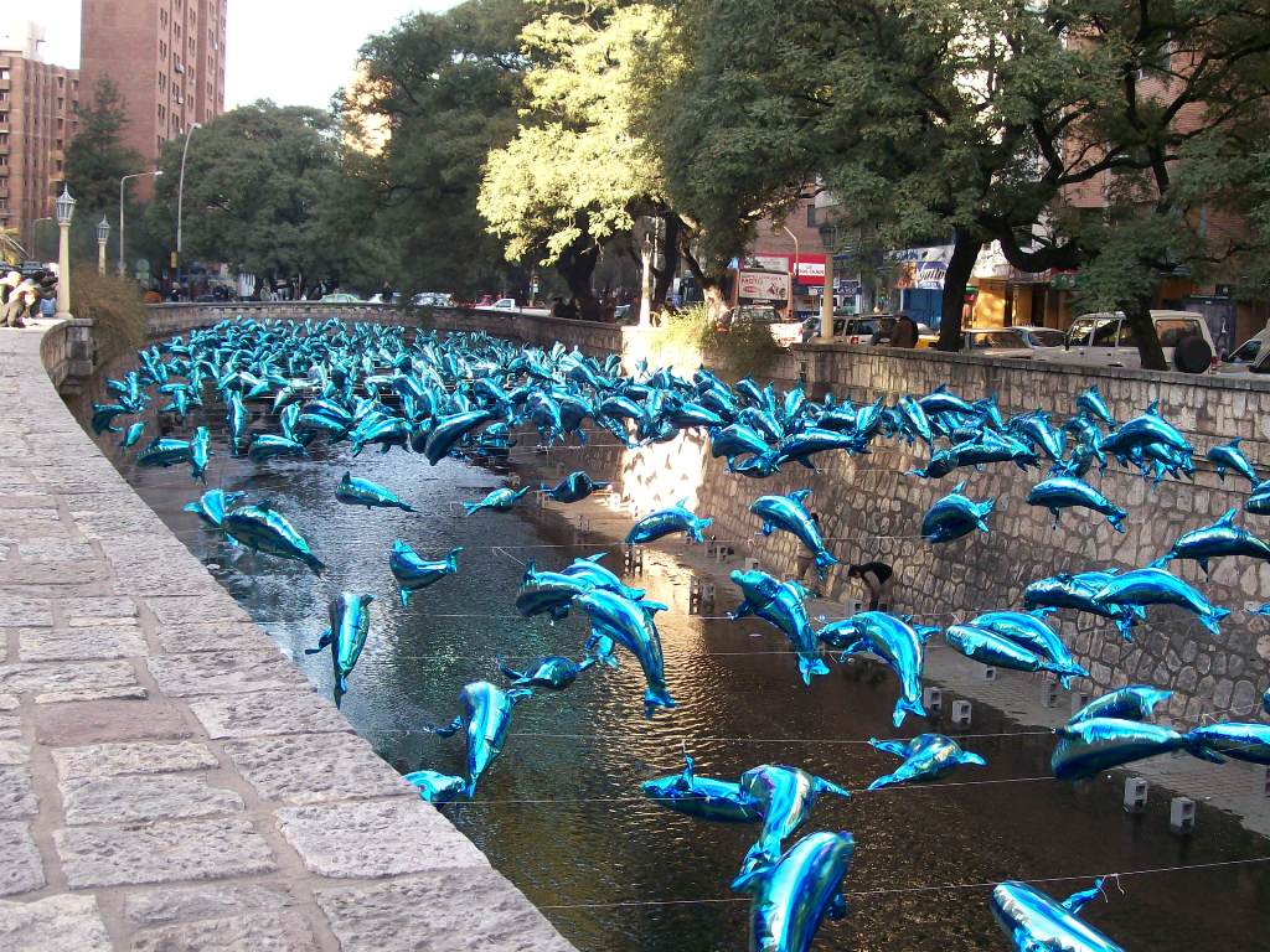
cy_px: 476
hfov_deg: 42.1
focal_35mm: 45
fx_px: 1651
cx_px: 635
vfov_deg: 32.2
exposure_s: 1/100
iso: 80
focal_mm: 7.6
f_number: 3
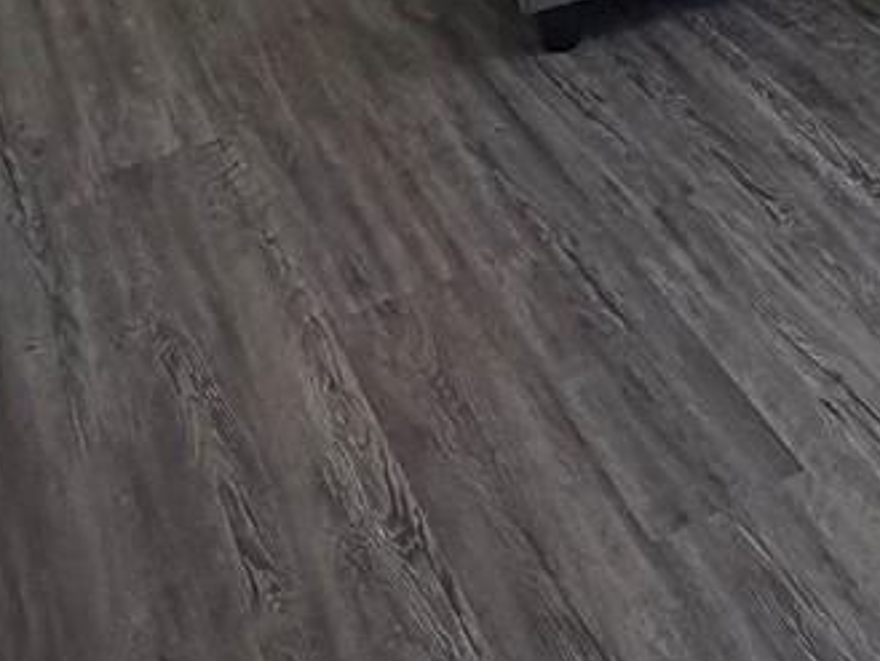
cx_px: 987
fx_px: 1729
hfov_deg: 26.2
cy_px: -458
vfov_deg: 18.1
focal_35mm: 68
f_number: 2.2
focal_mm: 2.22
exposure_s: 1/120
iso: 100
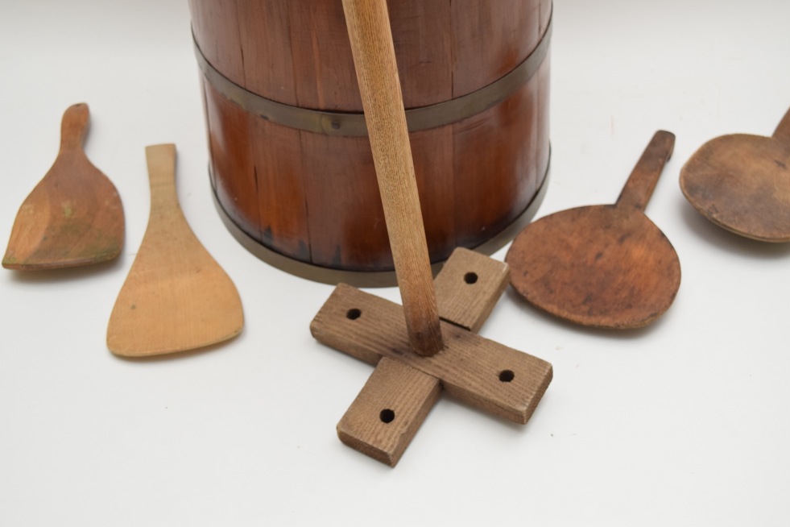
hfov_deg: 37.2
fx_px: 1174
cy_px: 268
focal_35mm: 54
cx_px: 390
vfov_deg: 25.3
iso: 800
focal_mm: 35
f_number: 5.6
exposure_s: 1/100
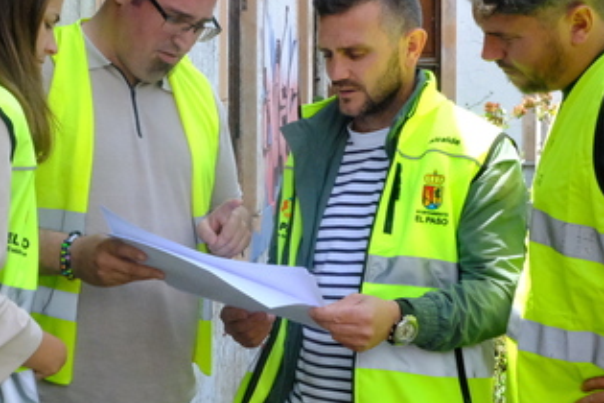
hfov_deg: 24.7
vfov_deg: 16.7
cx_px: 249
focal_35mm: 82
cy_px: 186
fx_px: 1376
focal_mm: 28.9
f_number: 13
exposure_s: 1/2000
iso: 10000
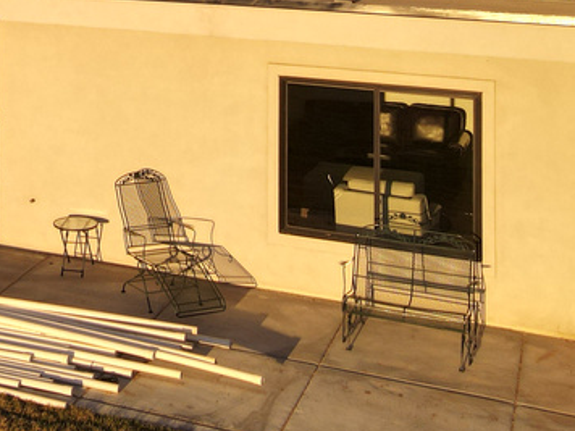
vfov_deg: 19.4
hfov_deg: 26.7
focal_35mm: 69
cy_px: -153
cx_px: 8
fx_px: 1146
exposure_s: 1/50
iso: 100
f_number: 2.8
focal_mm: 4.5
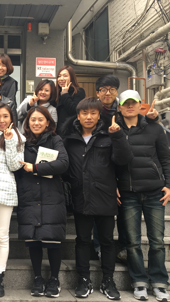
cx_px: -9
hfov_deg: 26.0
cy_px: 153
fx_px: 345
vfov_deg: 47.4
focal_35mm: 43
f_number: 2.2
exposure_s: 1/40
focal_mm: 4.15
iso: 25
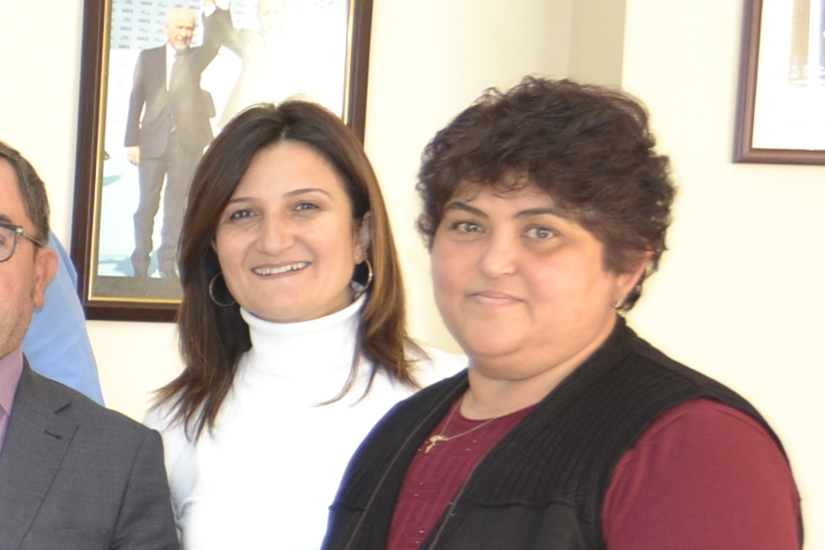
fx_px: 2841
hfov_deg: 14.6
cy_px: 599
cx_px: -649
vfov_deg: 10.9
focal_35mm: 124
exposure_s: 1/60
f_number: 3.5
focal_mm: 22
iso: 400
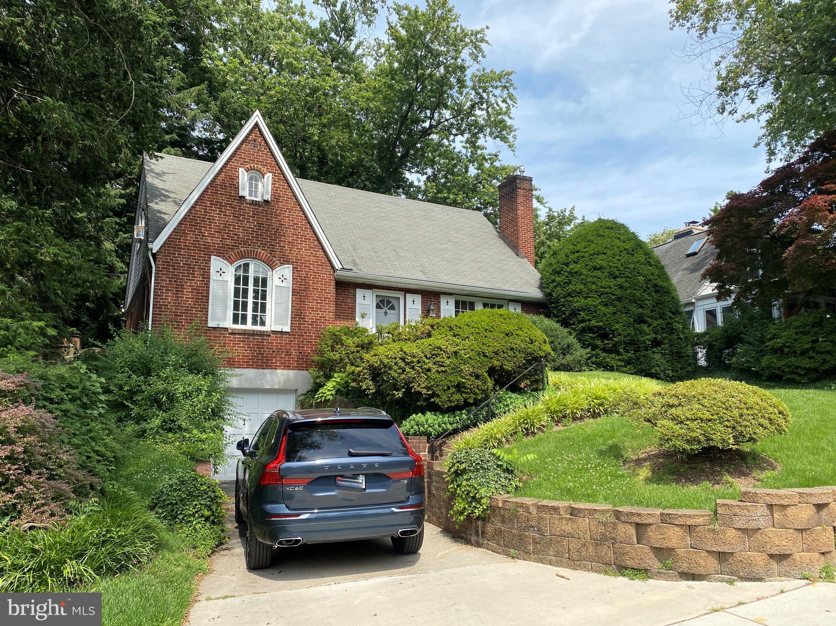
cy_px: 313
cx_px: 418
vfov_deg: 53.0
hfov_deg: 67.3
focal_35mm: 26
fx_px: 628
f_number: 1.8
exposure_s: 1/1608
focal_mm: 4.25
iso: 32
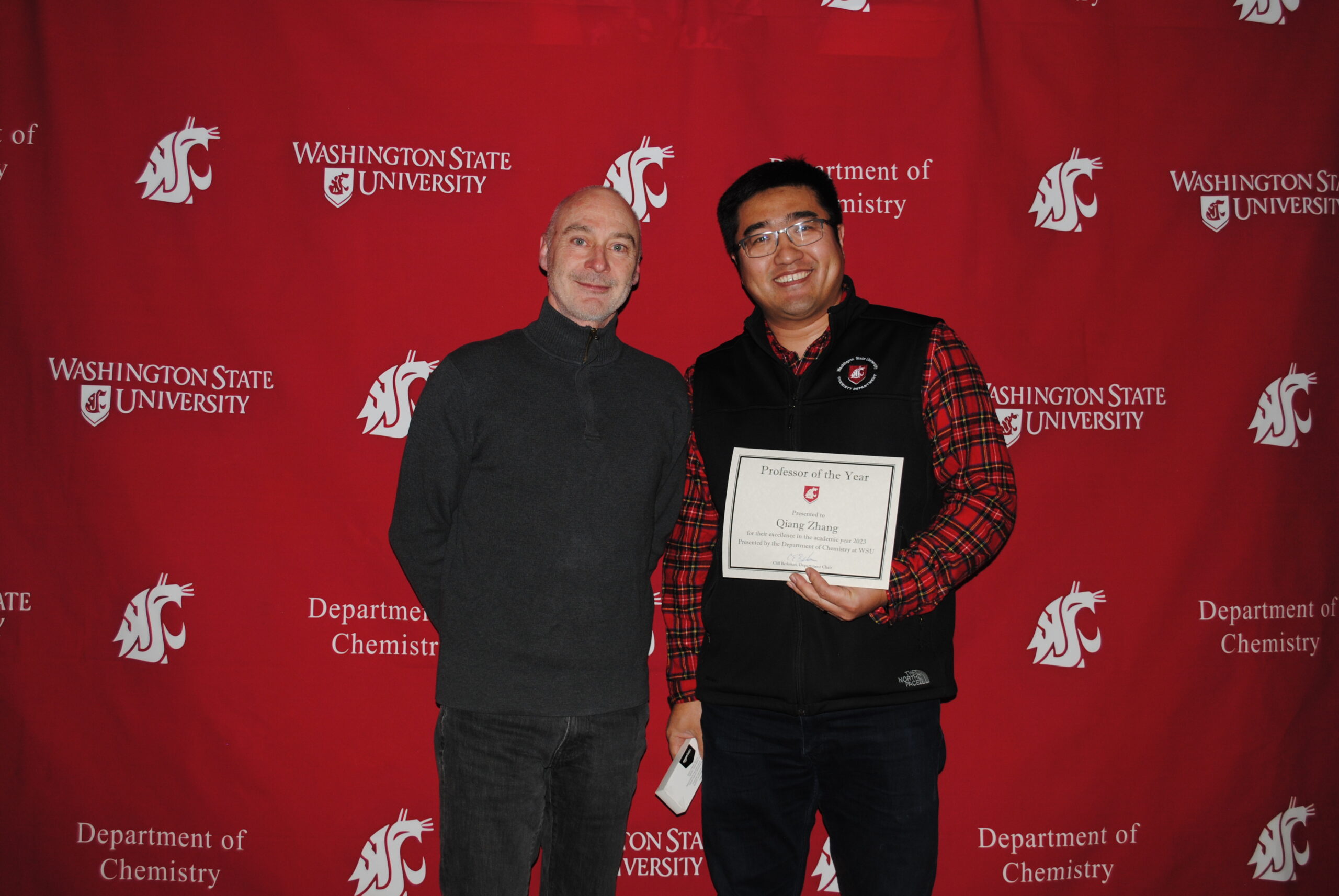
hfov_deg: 49.5
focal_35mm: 39
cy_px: 448
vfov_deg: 34.3
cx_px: 670
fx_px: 1452
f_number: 4.2
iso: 200
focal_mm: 26
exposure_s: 1/60
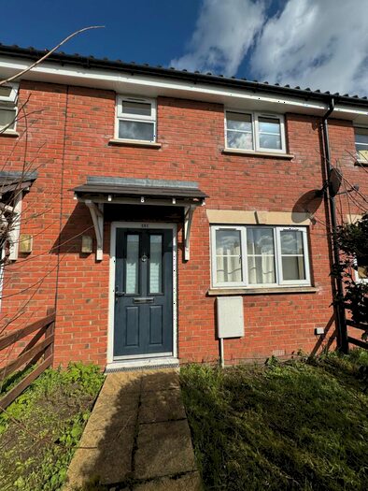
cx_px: 184
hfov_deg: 85.7
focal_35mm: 14
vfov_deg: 102.1
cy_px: 246
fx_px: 198
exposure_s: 1/3906
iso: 50
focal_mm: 2.22
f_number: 2.2
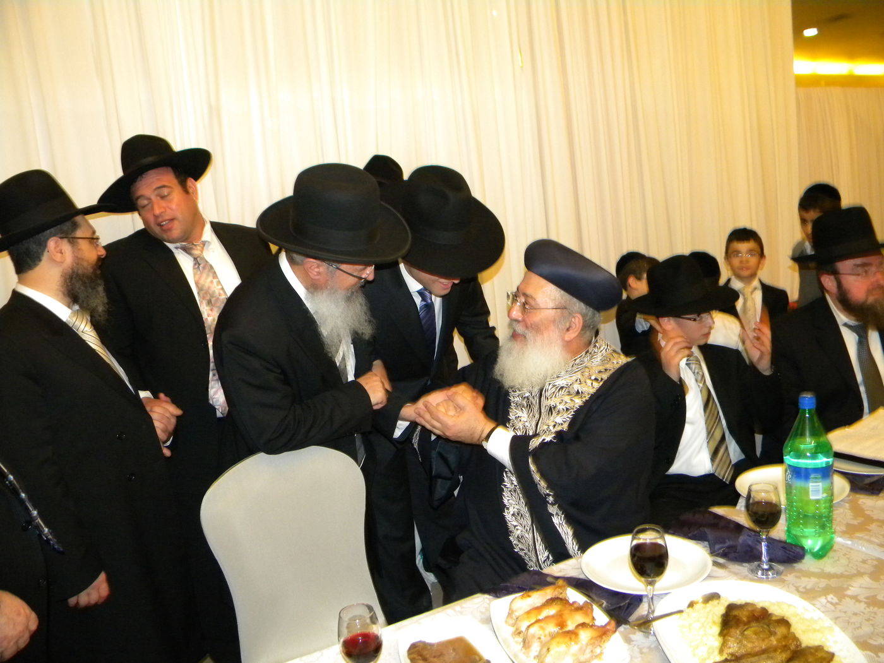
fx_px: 715
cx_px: 442
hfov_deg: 63.4
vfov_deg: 49.7
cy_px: 332
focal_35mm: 28
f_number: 3.5
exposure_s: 1/26
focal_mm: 5
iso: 400
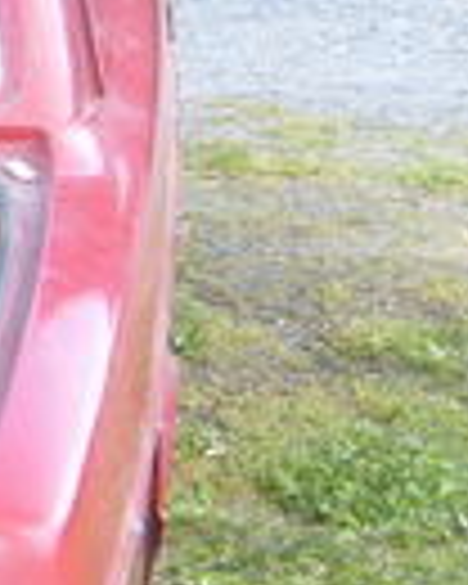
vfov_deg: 11.5
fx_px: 2909
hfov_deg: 8.5
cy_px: 248
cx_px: -580
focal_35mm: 168
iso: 120
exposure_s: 1/45
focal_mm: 5.8
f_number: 2.8
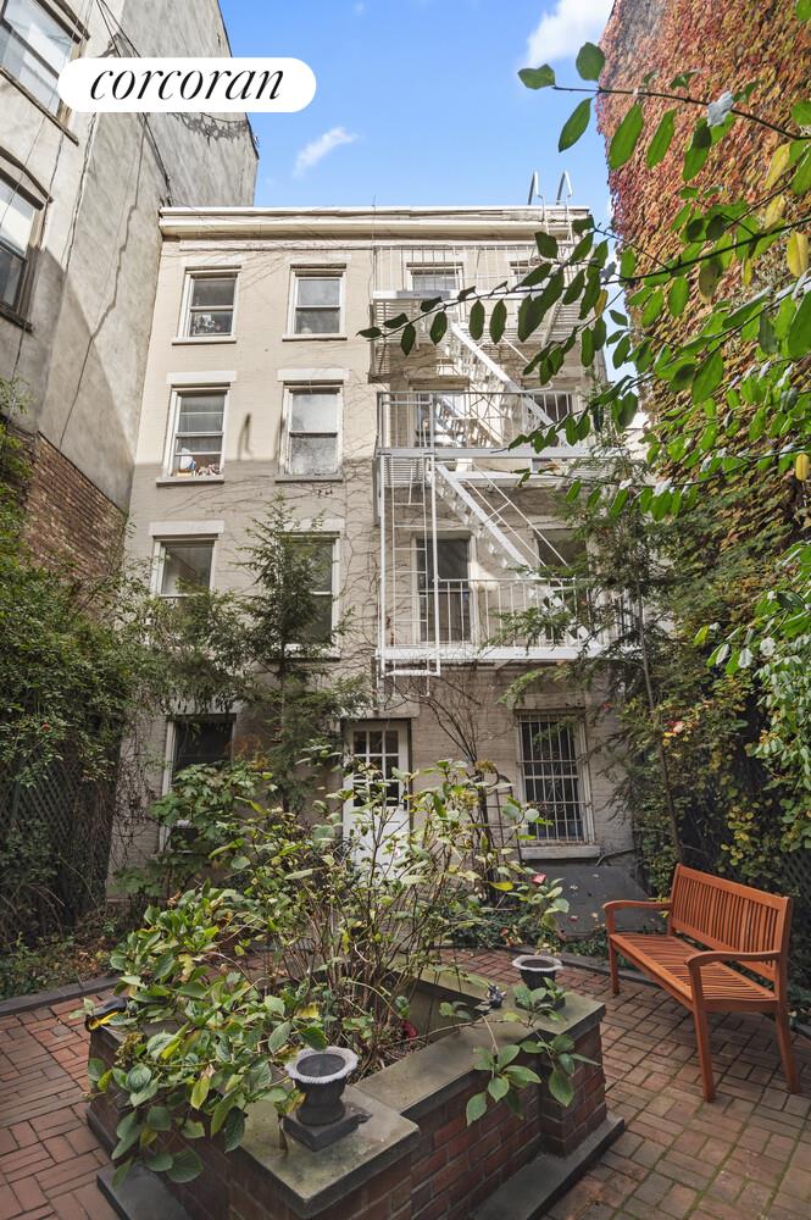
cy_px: 610
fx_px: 542
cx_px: 406
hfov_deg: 73.6
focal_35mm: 16
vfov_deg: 96.8
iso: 400
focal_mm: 16
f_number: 10
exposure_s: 1/40
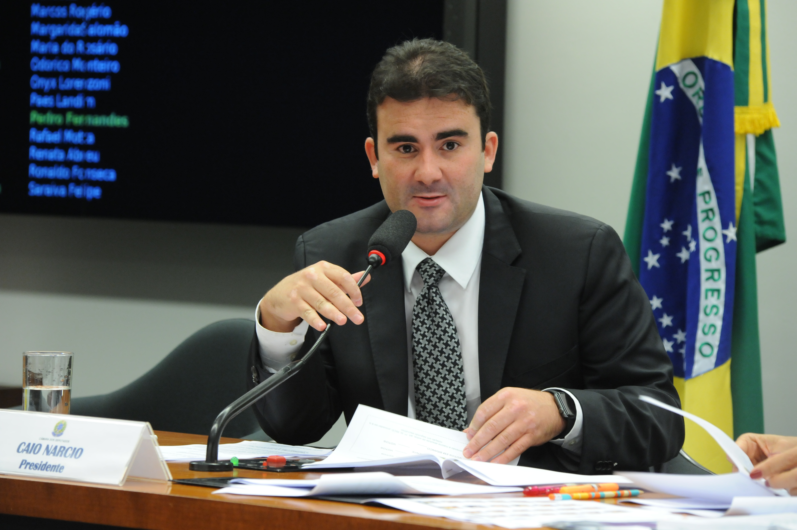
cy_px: 265
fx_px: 3761
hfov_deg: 12.1
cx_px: 398
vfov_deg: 8.1
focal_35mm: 170
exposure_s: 1/125
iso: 3200
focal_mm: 170
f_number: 8
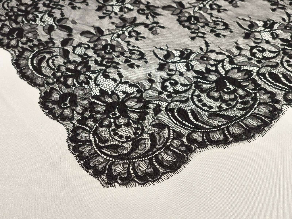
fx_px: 599
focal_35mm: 71
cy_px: 110
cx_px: 146
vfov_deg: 20.7
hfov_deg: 27.4
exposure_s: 1/100
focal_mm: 8.8
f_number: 2
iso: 200
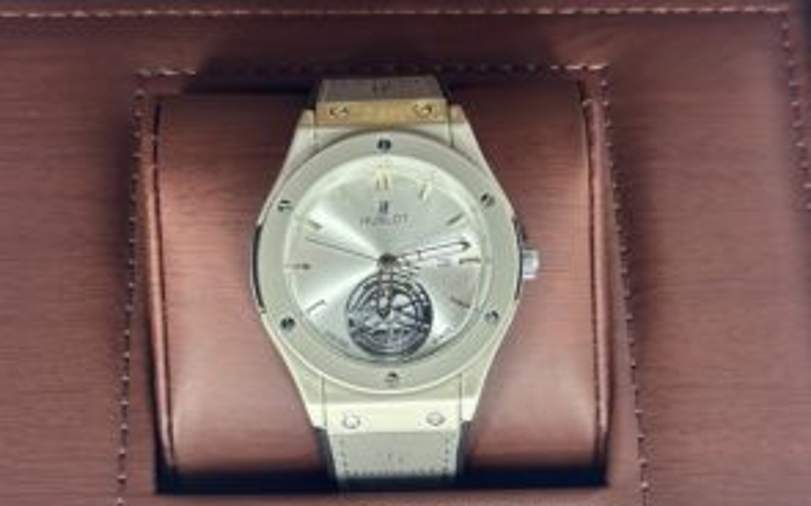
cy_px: 300
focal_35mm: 69
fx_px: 1524
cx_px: 410
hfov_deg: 29.8
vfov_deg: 18.8
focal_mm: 6.86
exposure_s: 1/59
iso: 400
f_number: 1.78
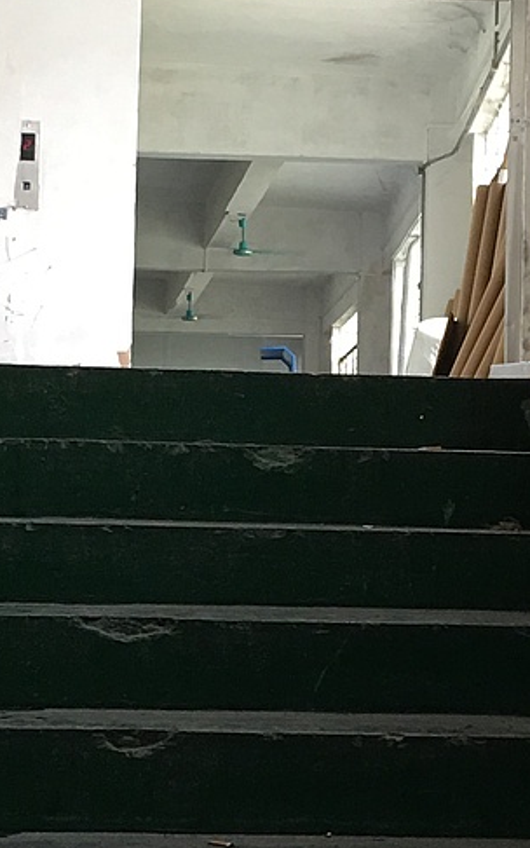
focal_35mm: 108
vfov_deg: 19.3
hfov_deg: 12.1
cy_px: 489
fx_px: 2494
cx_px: 270
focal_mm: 4.15
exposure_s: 1/17
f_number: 2.2
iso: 50
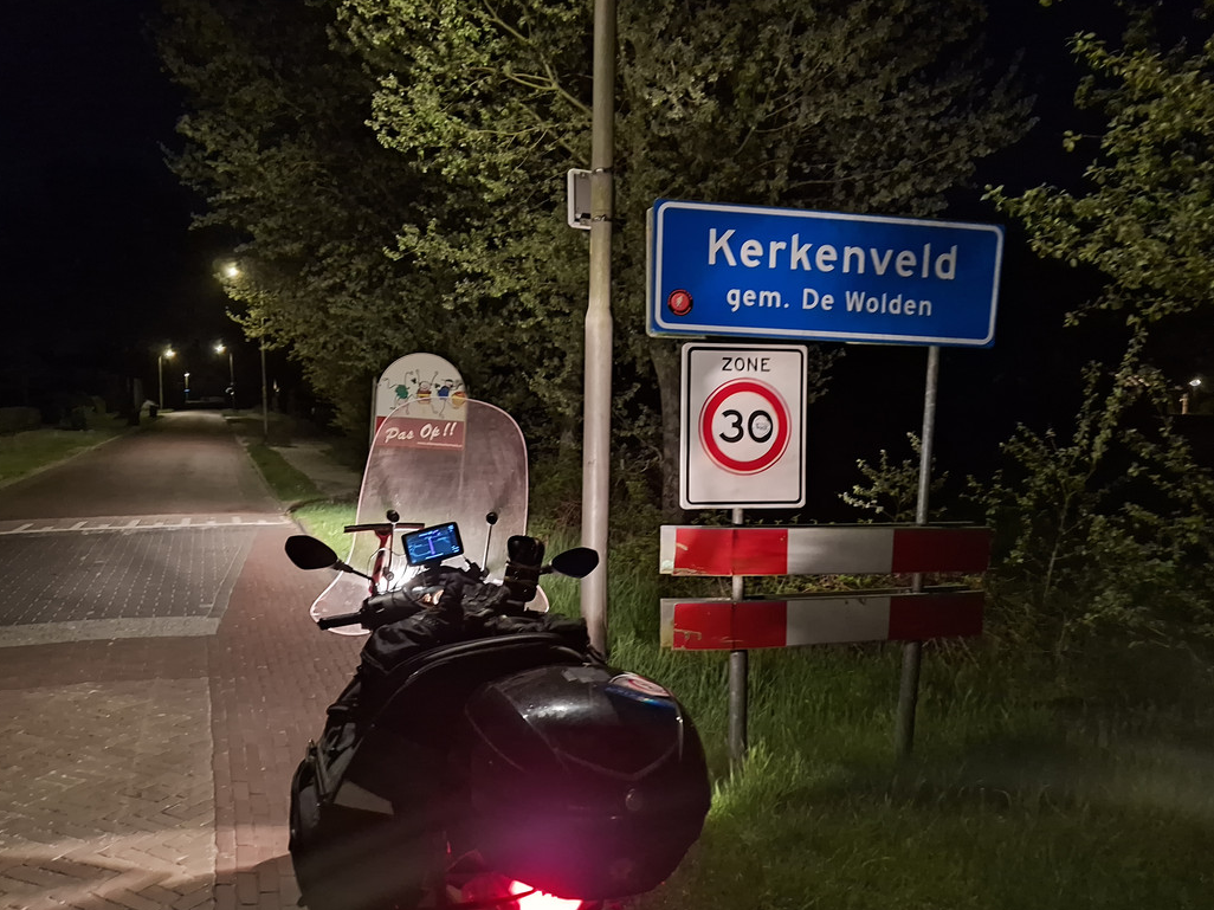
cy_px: 470
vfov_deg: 53.0
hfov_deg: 67.3
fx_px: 912
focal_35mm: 26
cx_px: 623
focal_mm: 4.69
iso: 2000
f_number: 1.8
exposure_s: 1/6
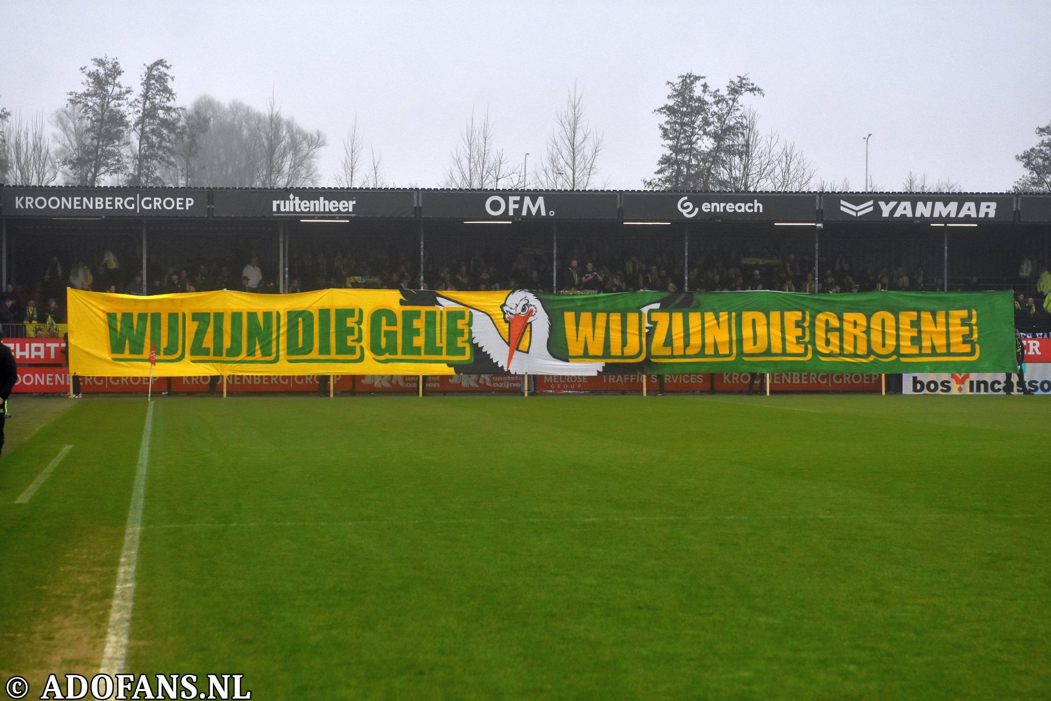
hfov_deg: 21.9
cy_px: 350
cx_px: 526
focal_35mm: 93
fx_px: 2715
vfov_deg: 14.7
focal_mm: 62
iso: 1250
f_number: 4
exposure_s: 1/2000
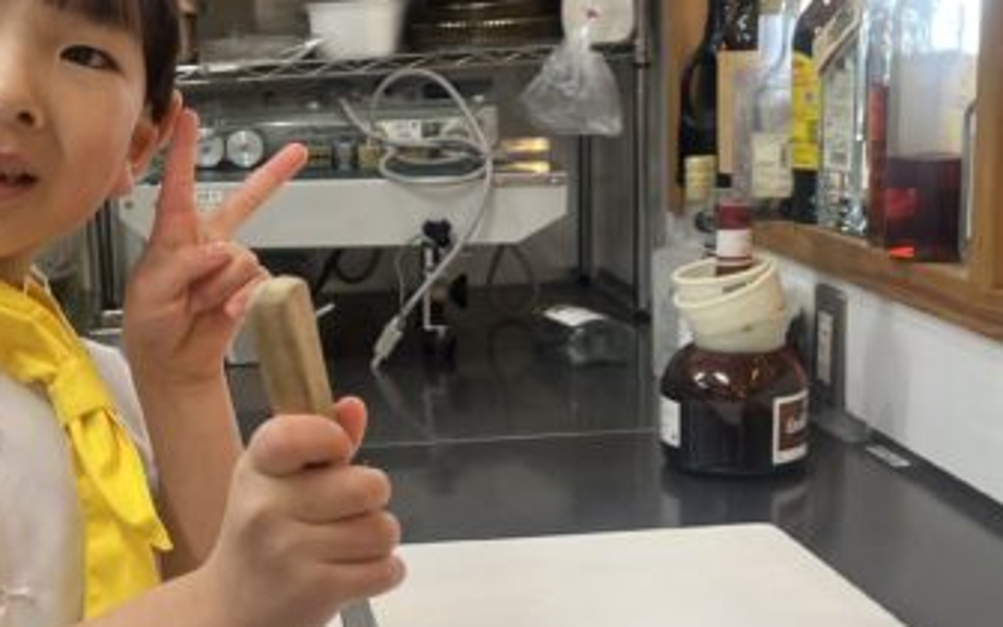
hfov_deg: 31.2
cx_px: 125
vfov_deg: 20.6
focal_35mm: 63
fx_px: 1722
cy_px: 379
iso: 125
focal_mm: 5.1
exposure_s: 1/120
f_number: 1.6
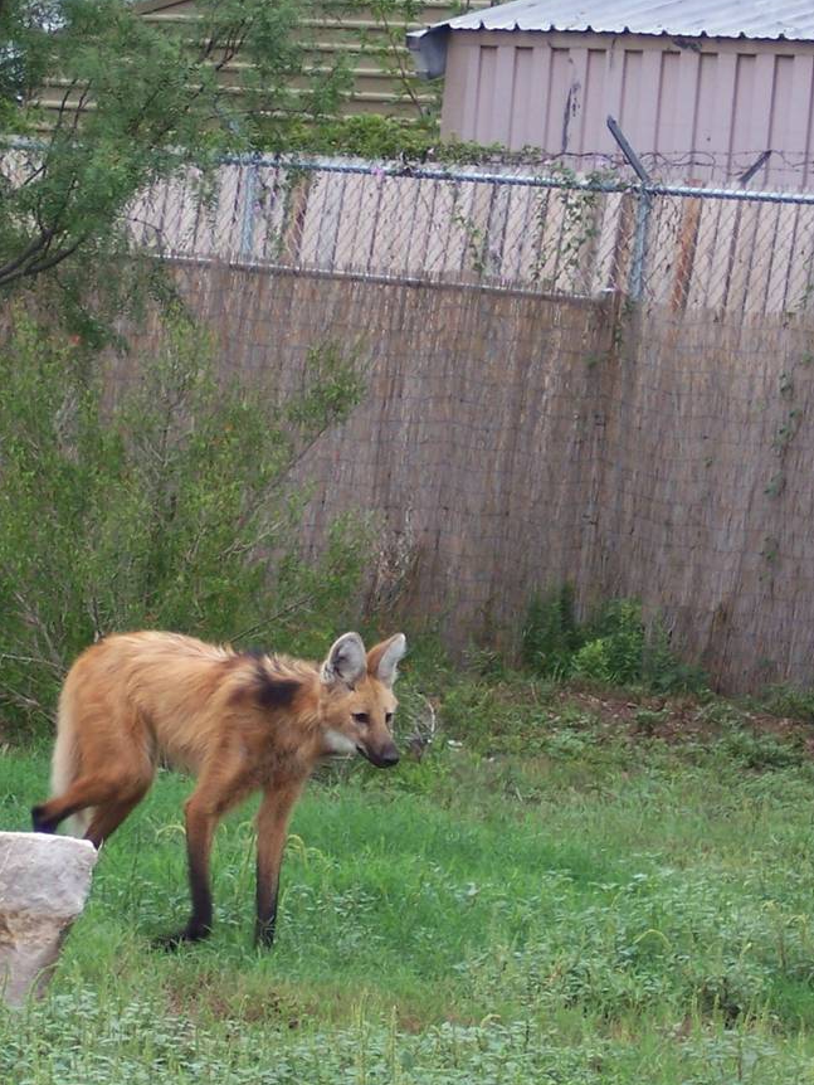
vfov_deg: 8.1
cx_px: 360
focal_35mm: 245
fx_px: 7678
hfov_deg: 6.1
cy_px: 622
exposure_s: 1/125
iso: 80
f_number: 4.8
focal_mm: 22
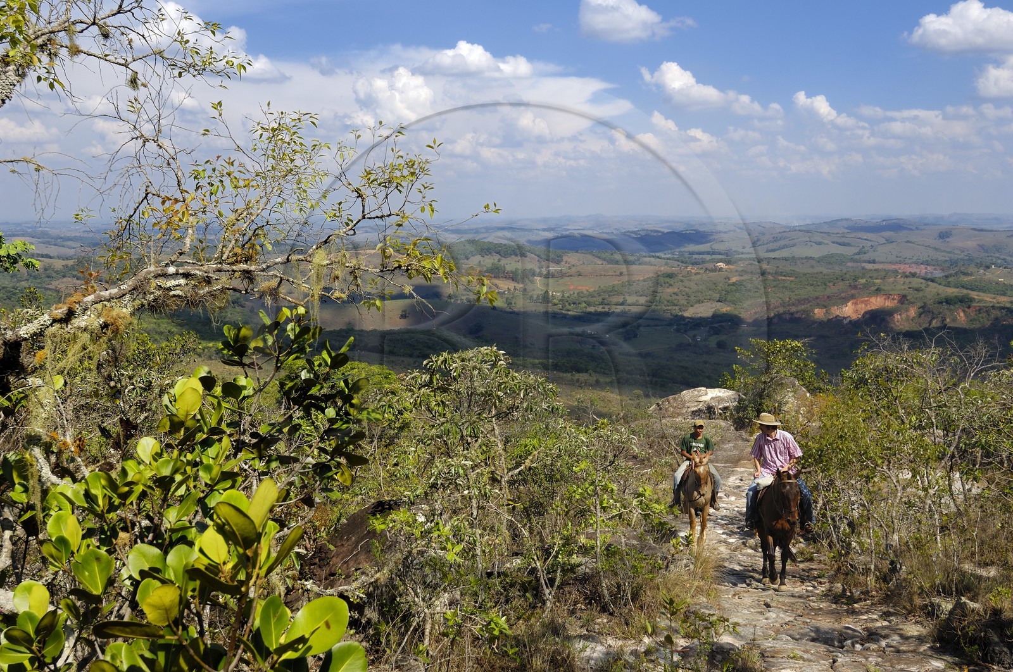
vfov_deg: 36.8
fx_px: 1012
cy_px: 336
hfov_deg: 53.2
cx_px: 506
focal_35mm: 36
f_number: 10
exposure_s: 1/125
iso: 100
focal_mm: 24
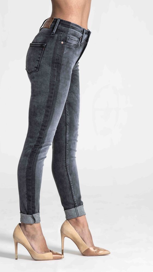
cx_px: 72
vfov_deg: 10.3
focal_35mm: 210
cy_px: 136
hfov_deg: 5.8
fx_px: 1514
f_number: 8
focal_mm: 200
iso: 100
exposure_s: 1/200
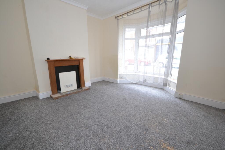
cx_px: 112
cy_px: 75
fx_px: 94
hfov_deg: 100.4
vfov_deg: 77.3
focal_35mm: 15
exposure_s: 1/80
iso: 400
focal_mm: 10
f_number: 4.5
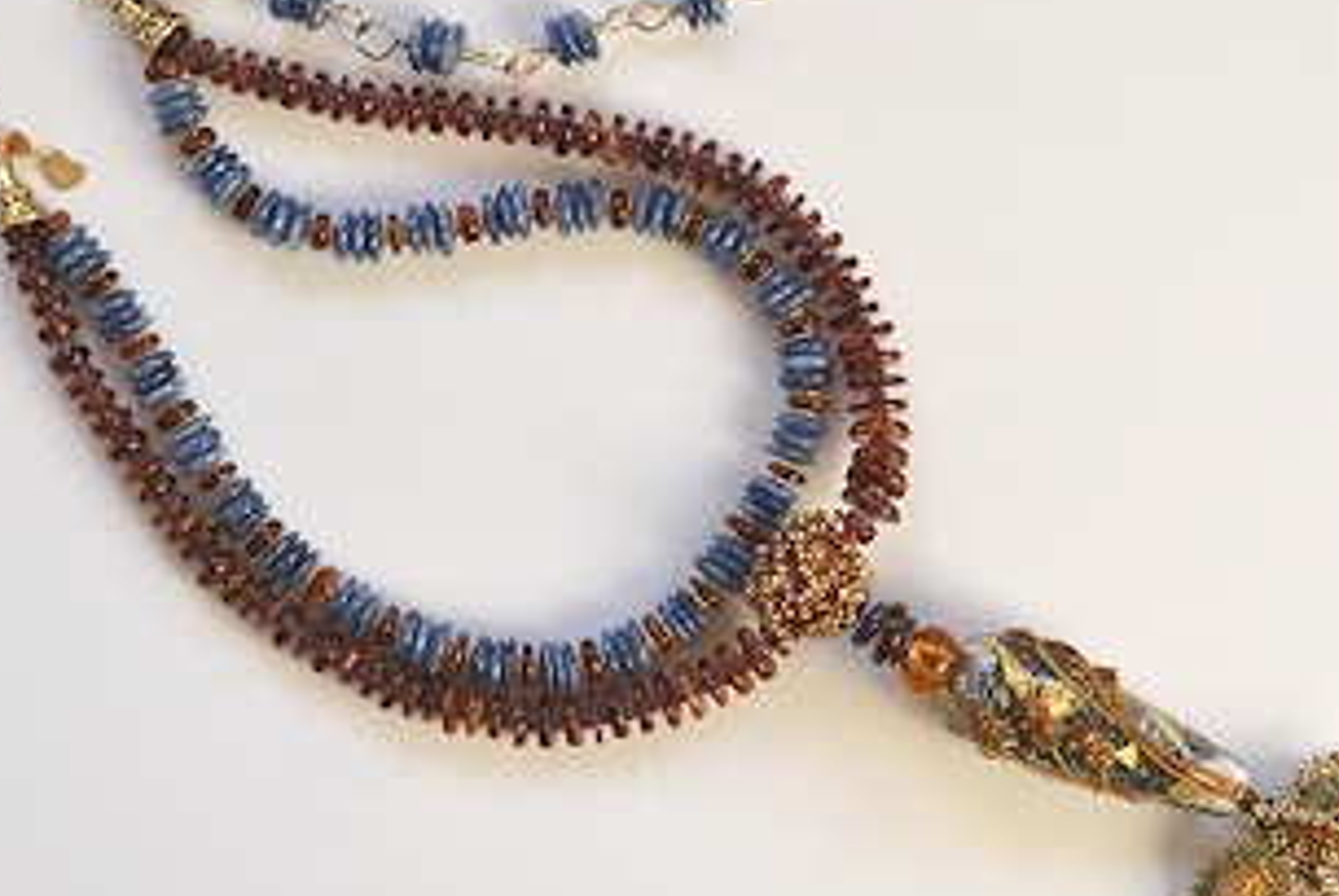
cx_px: 691
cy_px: 490
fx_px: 3045
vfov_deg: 16.7
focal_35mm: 82
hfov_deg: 24.8
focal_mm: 35
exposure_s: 1/10
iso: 400
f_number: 11
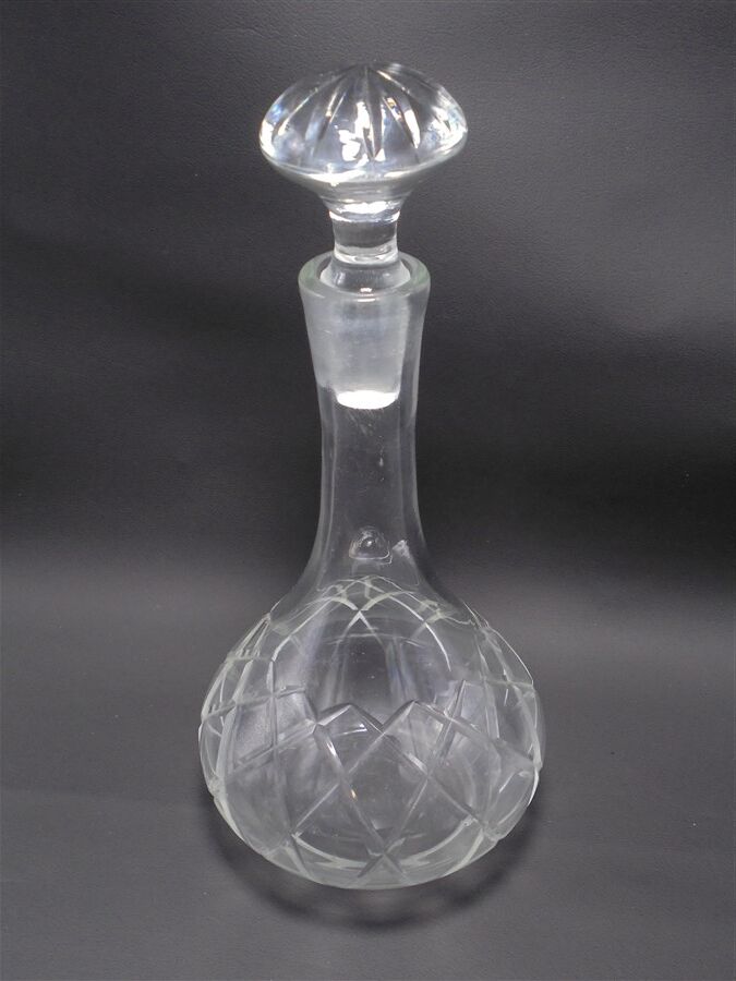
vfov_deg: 49.0
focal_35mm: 38
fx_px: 1077
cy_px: 490
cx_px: 368
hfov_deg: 37.7
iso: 200
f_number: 4.2
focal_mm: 6.9
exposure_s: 1/30
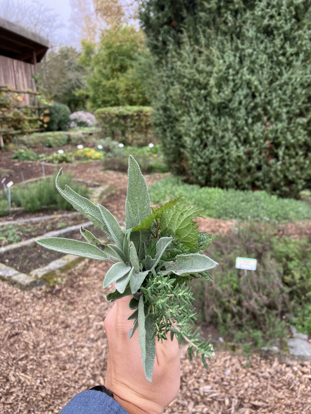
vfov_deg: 63.4
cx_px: 156
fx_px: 335
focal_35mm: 28
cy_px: 207
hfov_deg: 49.7
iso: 25
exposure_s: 1/214
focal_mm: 3.99
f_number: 1.8
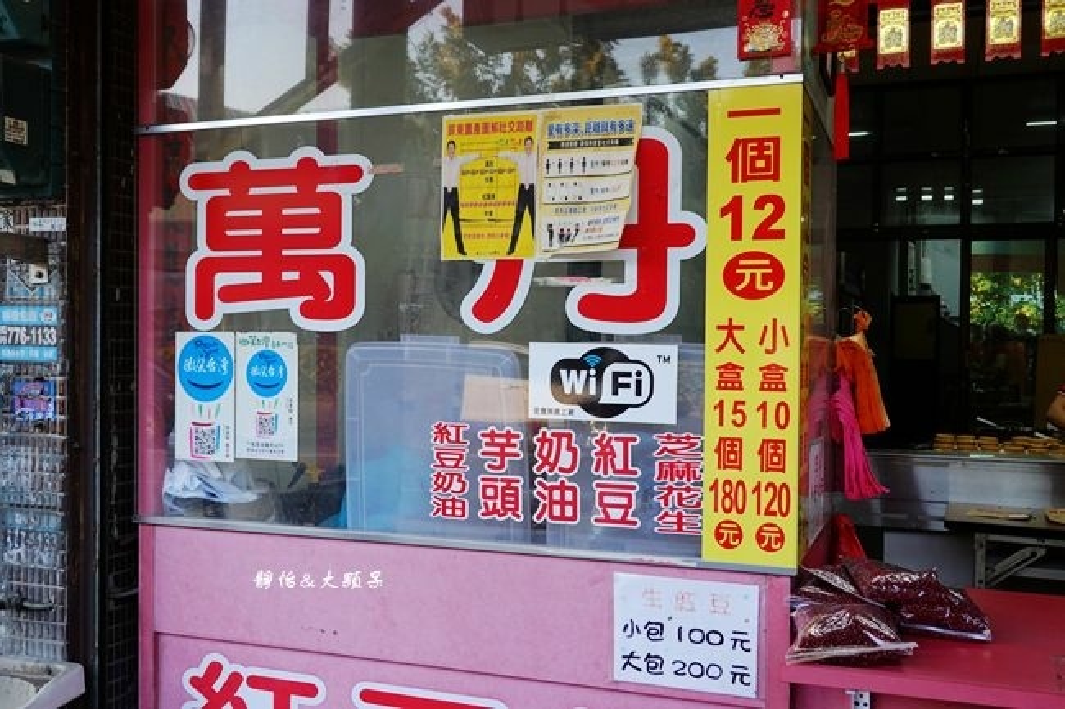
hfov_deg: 54.4
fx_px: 1035
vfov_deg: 37.8
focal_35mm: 35
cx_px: 532
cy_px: 354
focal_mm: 13.03
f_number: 3.5
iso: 125
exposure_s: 1/40
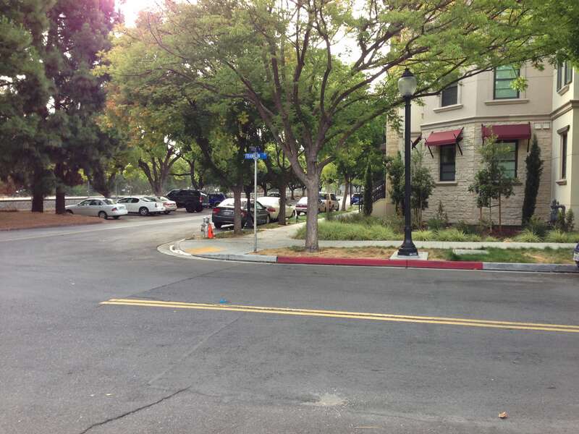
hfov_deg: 55.4
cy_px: 217
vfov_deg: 42.9
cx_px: 290
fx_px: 552
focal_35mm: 33
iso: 50
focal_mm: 4.12
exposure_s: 1/159
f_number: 2.4
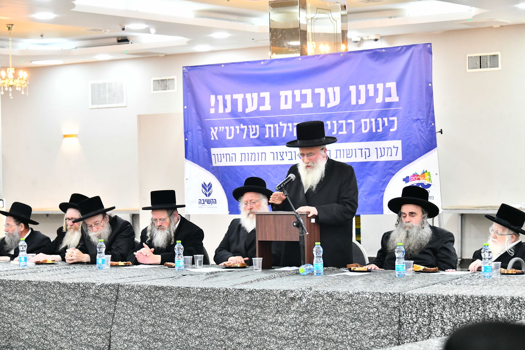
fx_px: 1341
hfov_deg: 22.1
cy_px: 175
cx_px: 262
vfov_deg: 14.9
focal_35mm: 92
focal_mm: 92
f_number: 5.6
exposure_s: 1/125
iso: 4000
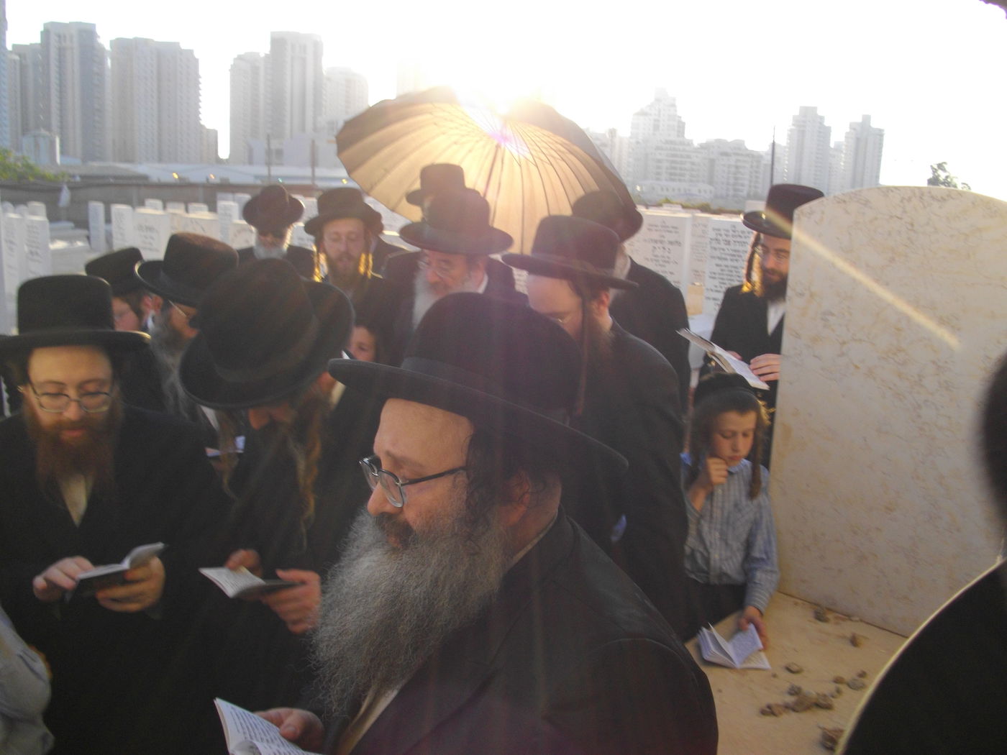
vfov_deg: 45.4
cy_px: 378
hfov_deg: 58.4
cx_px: 504
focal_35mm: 31
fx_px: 902
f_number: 8.8
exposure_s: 1/50
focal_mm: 5.7
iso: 100
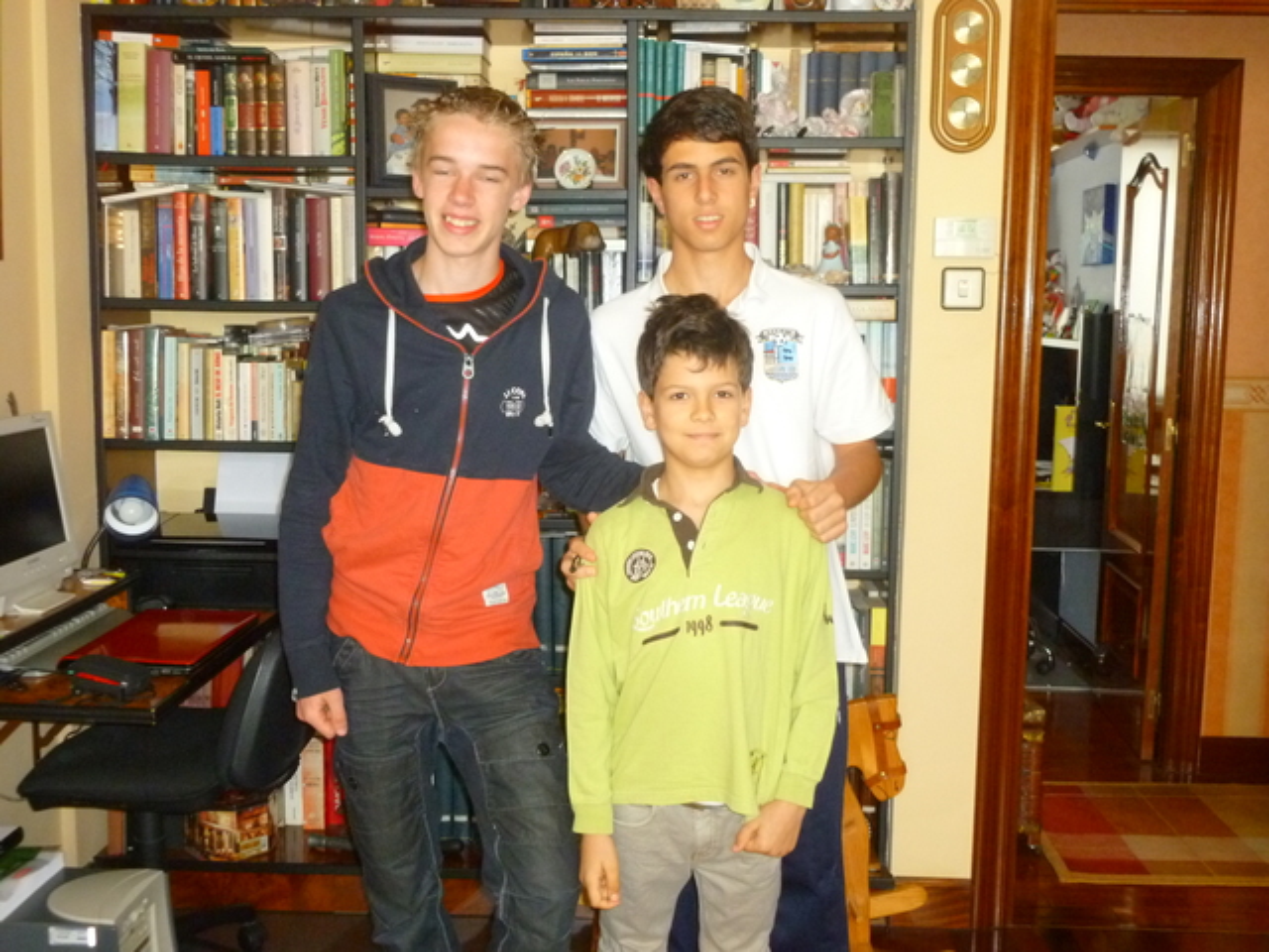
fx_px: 1246
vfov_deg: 41.8
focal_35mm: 34
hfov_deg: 54.0
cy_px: 476
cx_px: 634
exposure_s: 1/60
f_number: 3.6
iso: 400
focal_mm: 6.1
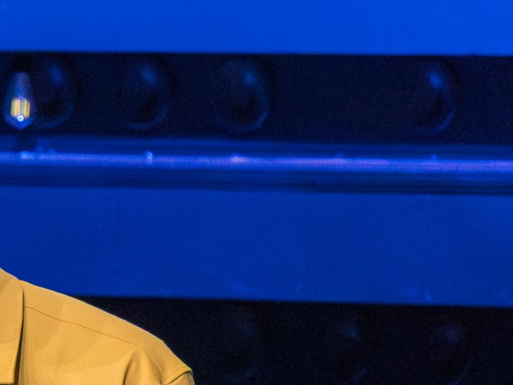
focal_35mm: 593
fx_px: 8789
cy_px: 163
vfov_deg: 2.5
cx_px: 45
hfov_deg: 3.3
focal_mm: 95
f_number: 5.6
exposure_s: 1/125
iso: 10000
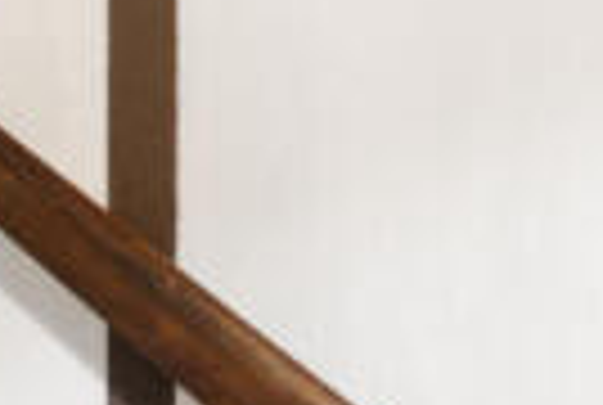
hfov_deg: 18.9
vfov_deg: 16.4
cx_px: -502
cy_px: 479
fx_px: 1350
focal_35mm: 80
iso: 320
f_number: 8
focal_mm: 16.5
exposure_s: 20
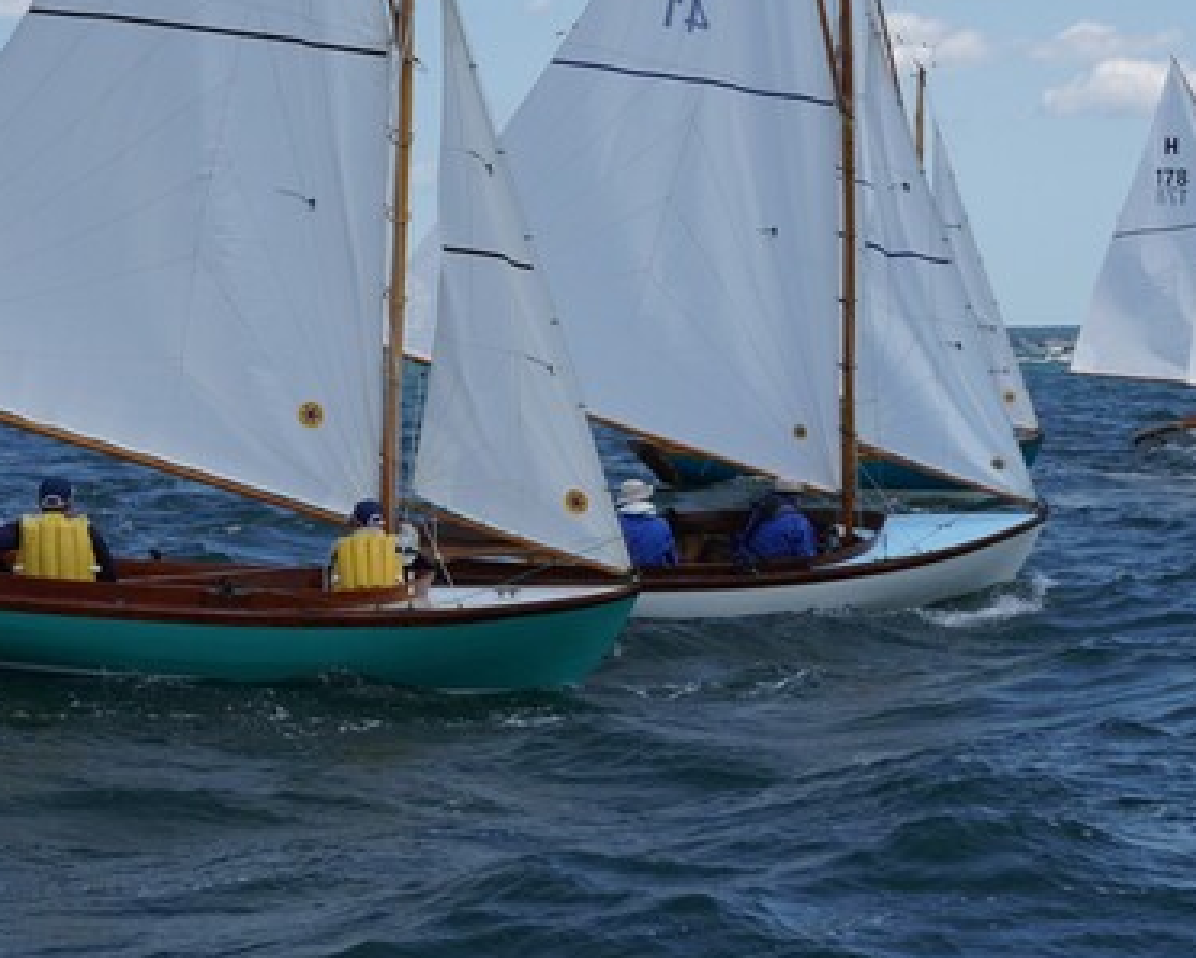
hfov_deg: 15.9
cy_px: 358
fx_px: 4285
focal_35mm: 121
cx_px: 601
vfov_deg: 12.7
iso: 160
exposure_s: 1/1250
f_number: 4.5
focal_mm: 40
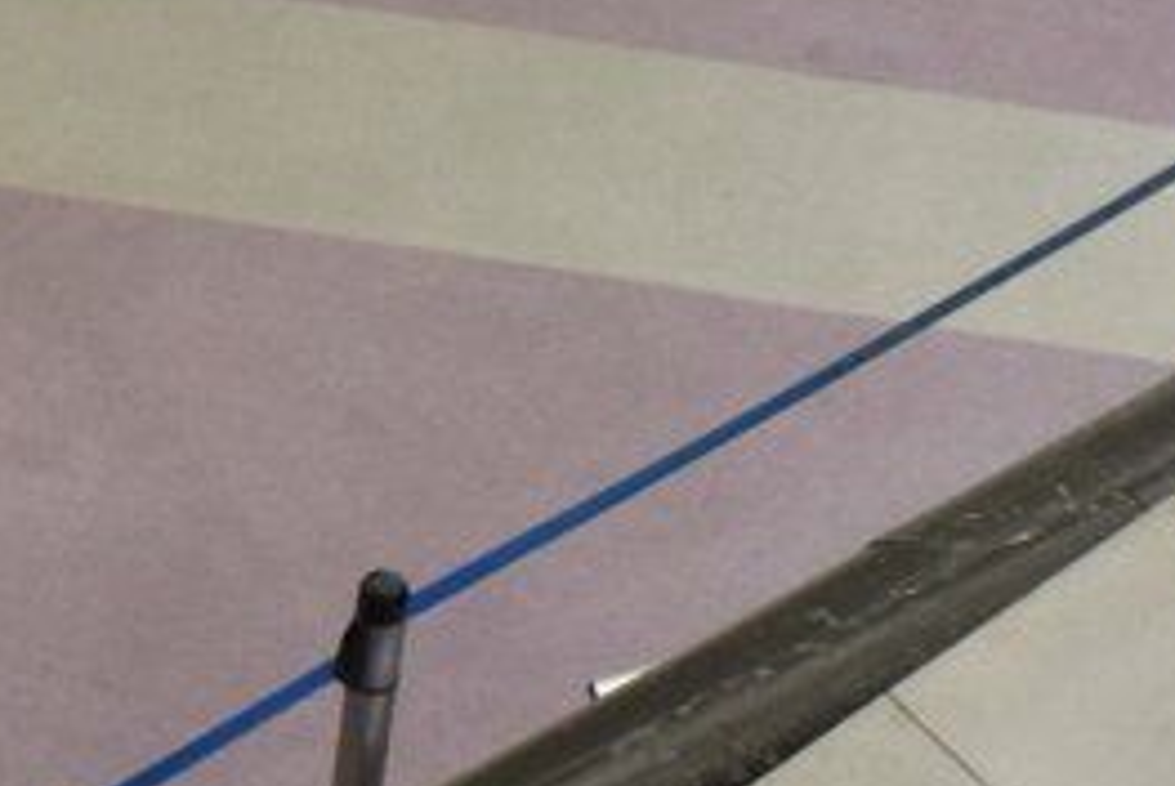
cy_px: 295
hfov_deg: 9.5
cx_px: -617
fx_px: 6862
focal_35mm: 210
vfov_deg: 6.6
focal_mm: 18
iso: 400
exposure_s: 1/250
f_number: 8
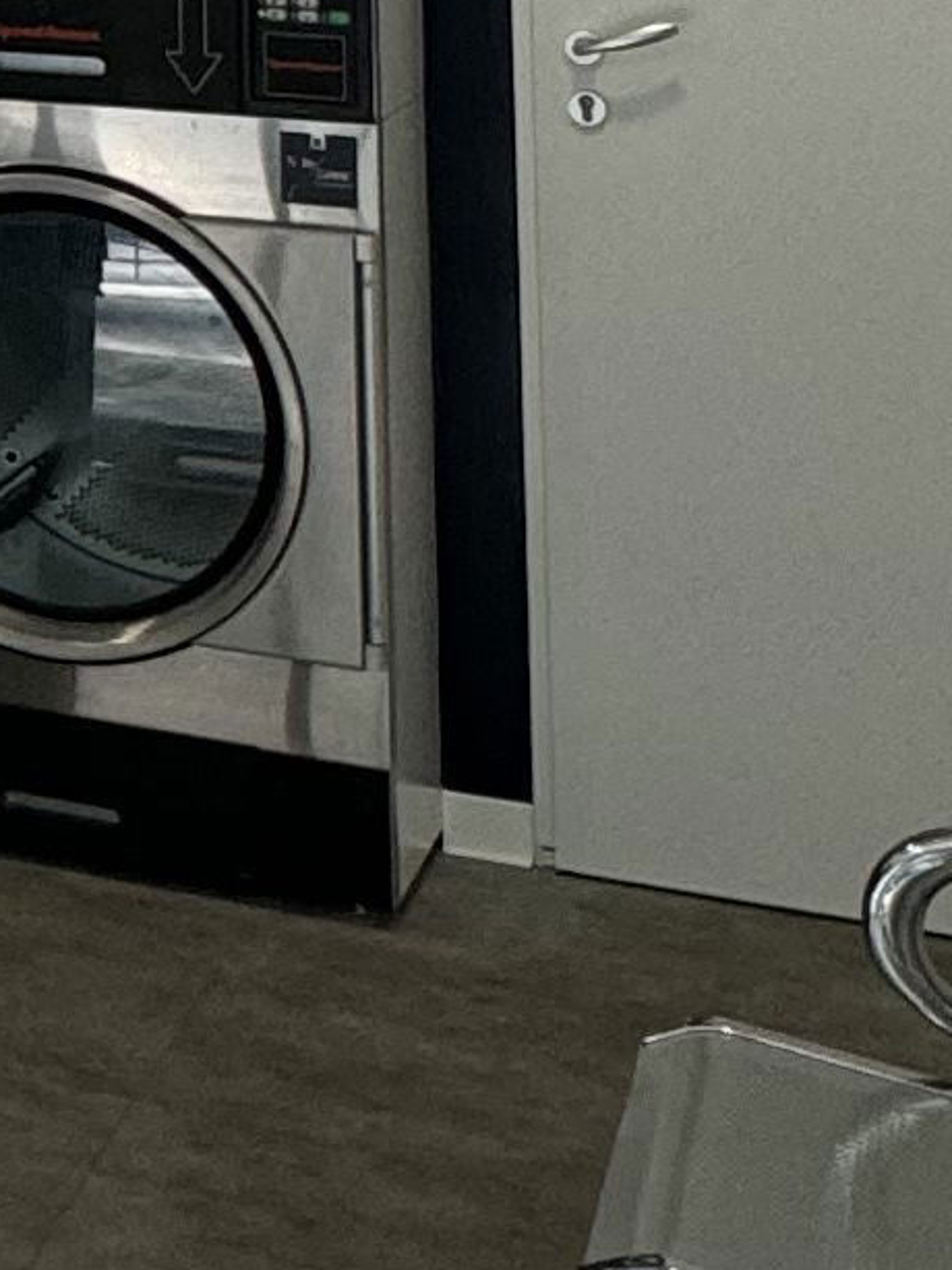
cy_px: -478
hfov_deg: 13.1
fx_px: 3376
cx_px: -1151
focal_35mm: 92
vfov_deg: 19.3
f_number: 2.2
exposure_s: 1/99
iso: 100
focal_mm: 2.22
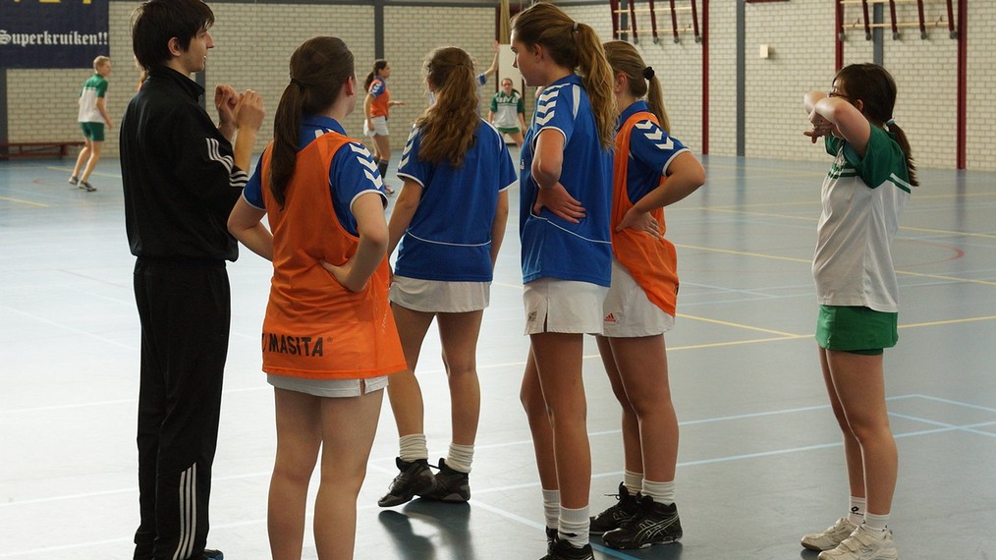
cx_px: 495
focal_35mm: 56
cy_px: 277
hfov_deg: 37.5
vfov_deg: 21.6
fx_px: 1466
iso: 640
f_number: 4.5
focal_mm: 35
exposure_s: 1/125
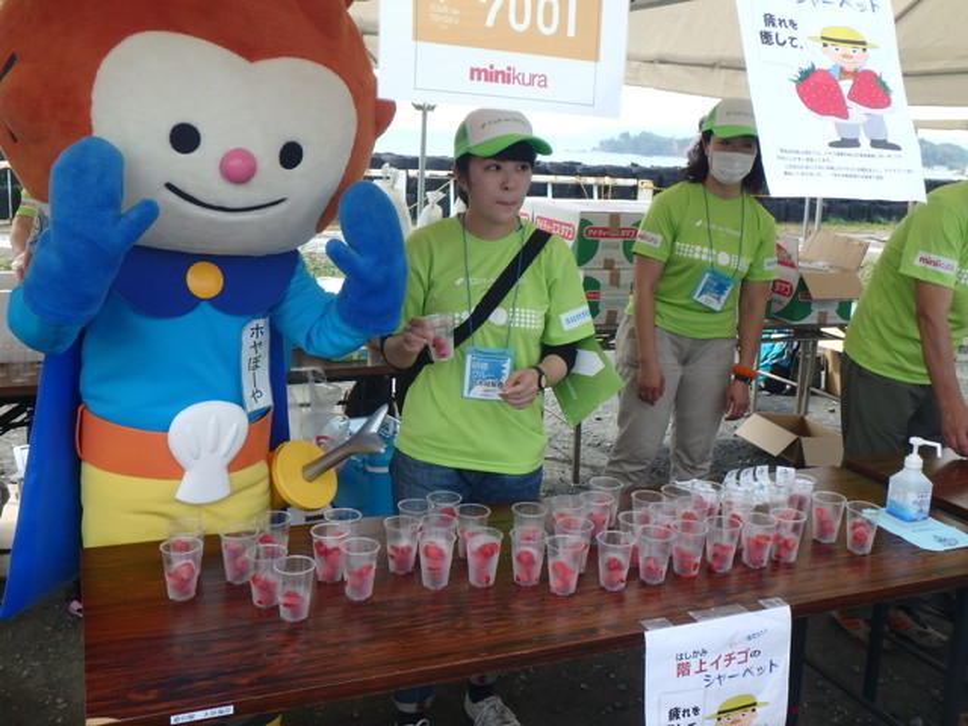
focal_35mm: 34
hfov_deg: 54.0
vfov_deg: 41.8
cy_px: 363
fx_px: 951
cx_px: 484
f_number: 4.9
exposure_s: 1/200
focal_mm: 6
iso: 125
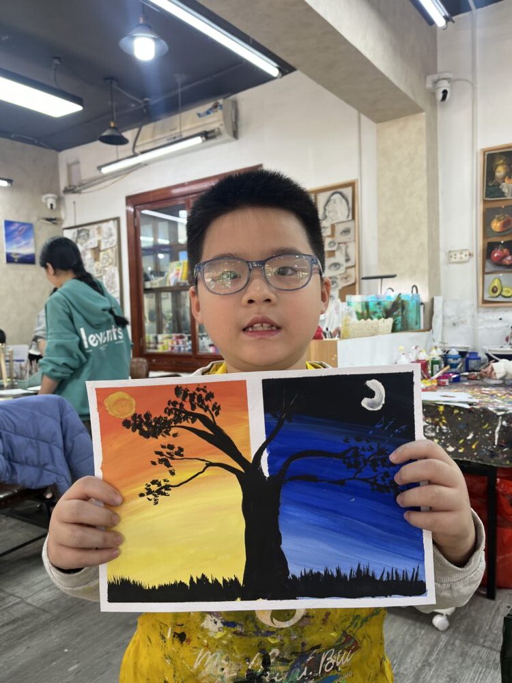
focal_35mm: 26
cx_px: 256
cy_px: 342
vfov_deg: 67.3
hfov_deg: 53.1
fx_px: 513
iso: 80
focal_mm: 5.1
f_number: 1.6
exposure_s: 1/100
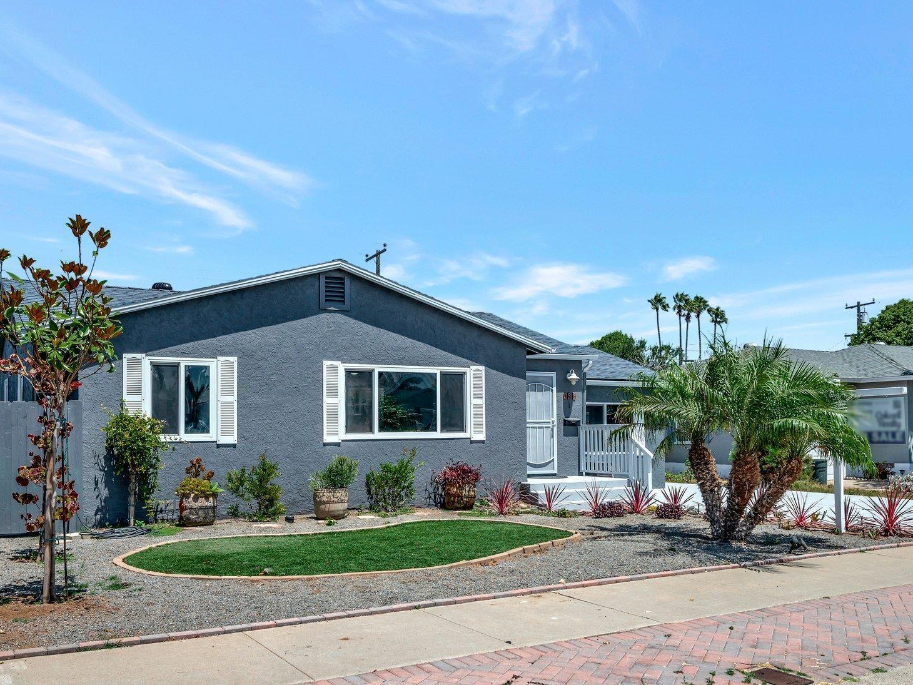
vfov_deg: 44.5
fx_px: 835
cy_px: 389
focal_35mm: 32
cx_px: 463
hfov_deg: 57.3
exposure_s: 1/500
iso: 100
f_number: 8
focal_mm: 23.5
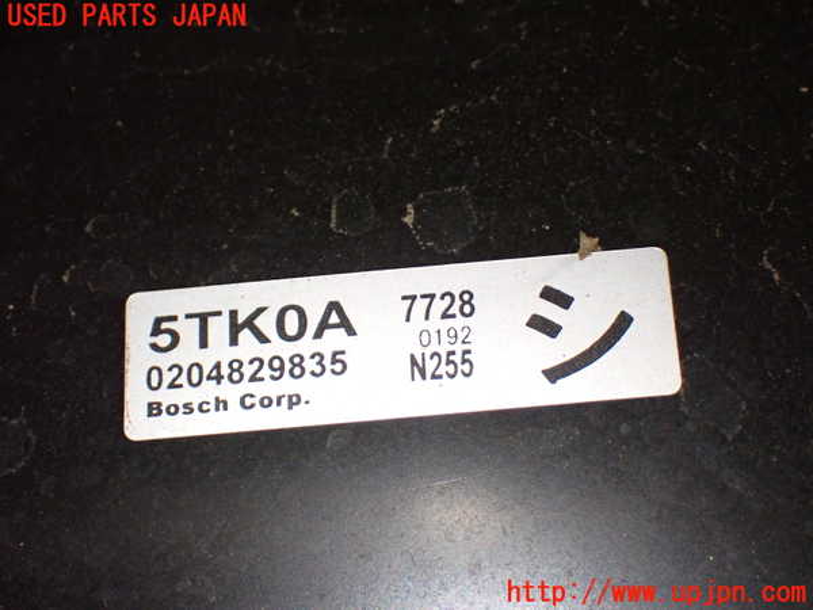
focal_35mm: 67
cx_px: 406
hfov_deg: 29.0
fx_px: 1574
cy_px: 305
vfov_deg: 21.9
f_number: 3.8
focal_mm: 11.88
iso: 1000
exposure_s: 1/60
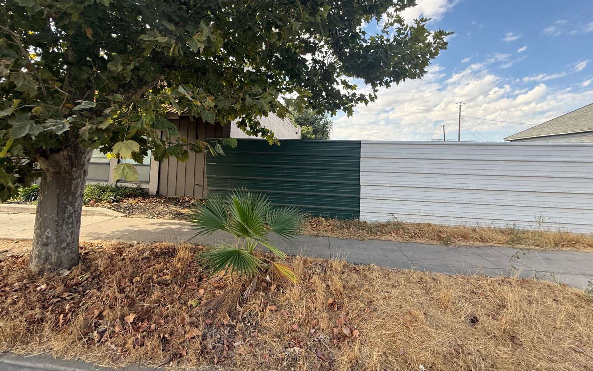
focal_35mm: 15
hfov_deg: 101.5
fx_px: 242
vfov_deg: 74.0
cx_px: 296
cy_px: 149
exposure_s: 1/351
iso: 64
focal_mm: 2.22
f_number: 2.2
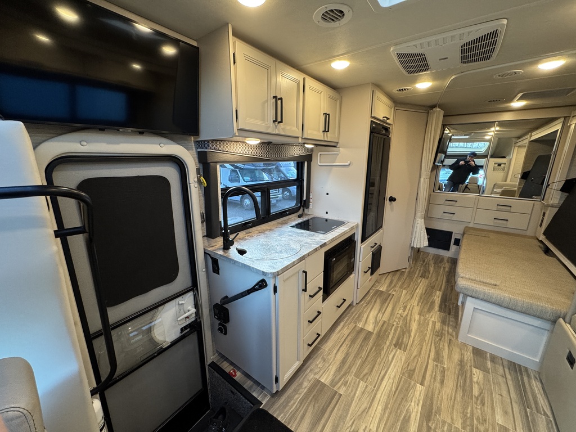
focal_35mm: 14
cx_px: 288
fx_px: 233
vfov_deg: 85.7
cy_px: 216
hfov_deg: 102.1
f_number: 2.2
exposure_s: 1/99
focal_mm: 2.22
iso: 250
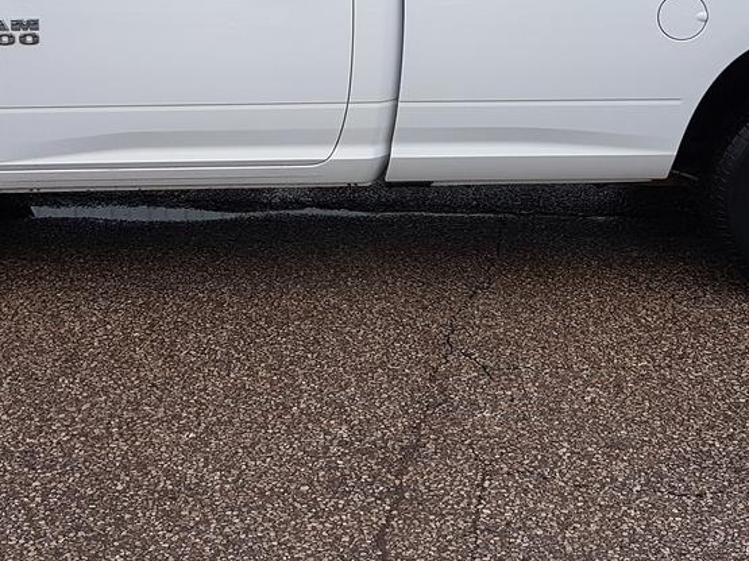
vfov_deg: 23.5
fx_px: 1298
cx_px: 367
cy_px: 18
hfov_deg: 32.2
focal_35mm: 60
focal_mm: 4.2
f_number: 1.7
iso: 40
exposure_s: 1/736
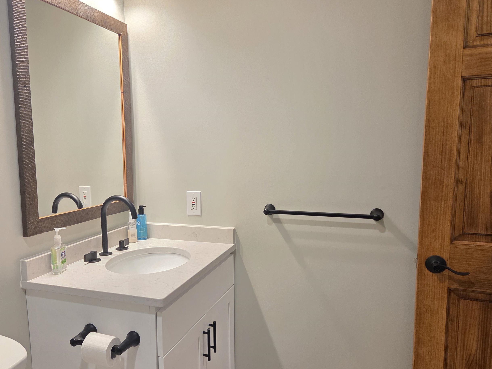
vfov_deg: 48.1
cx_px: 203
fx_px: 412
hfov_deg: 61.3
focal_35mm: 29
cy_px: 208
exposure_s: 1/120
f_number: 1.8
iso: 250
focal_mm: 5.4
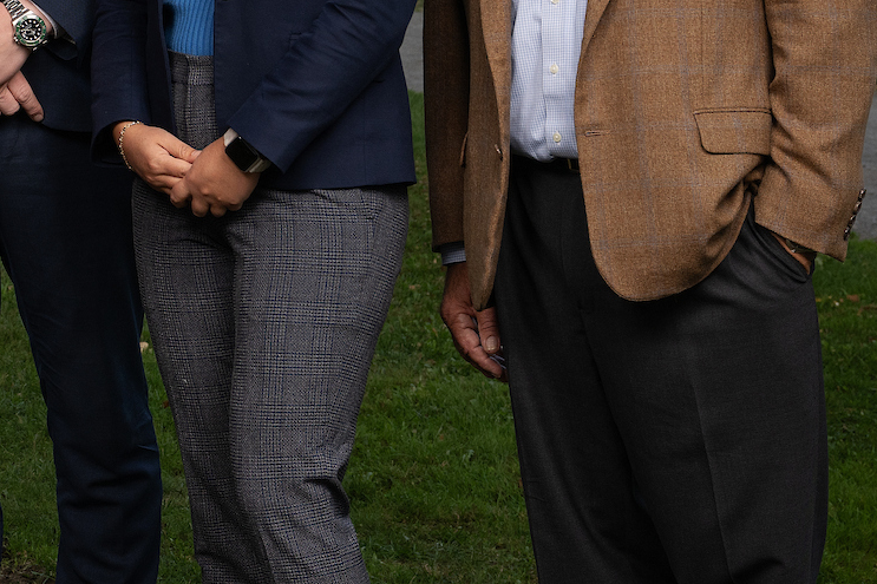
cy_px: -209
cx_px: -166
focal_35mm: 126
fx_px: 3069
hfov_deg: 15.7
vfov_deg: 10.6
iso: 200
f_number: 5.6
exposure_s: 1/640
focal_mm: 39
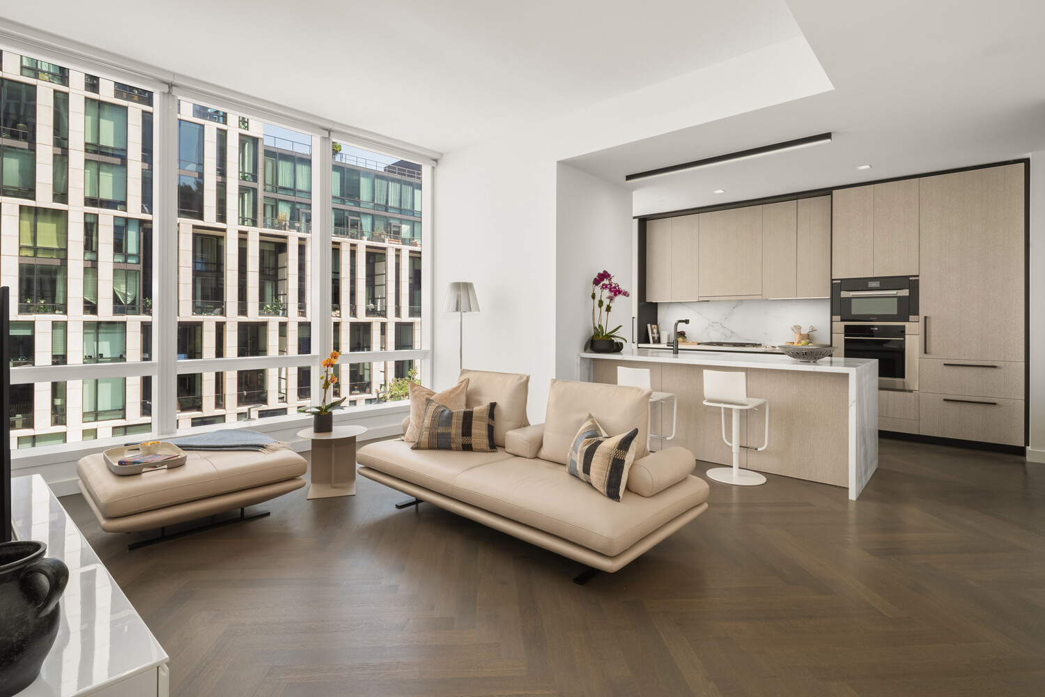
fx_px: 493
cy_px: 348
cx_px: 522
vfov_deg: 70.4
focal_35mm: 17
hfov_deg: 93.3
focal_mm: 17
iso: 640
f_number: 18
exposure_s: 1/6
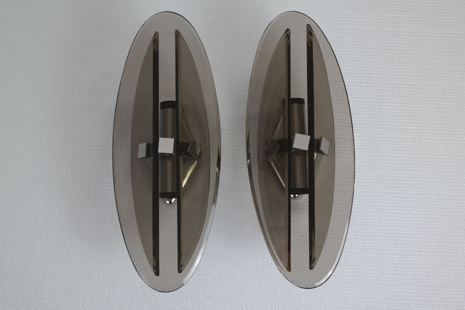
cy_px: 155
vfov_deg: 31.2
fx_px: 555
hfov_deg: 45.4
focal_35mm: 43
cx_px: 232
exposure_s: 1/50
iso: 400
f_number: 4
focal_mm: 28
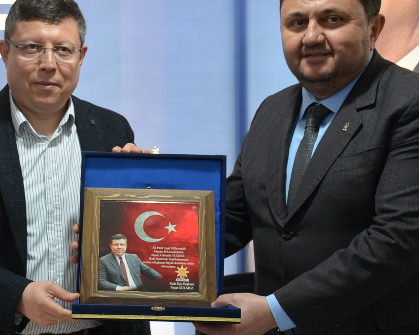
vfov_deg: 18.3
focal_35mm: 84
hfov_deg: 22.4
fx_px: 1042
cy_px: 172
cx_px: 72
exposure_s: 1/60
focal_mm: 27
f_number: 4
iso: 560
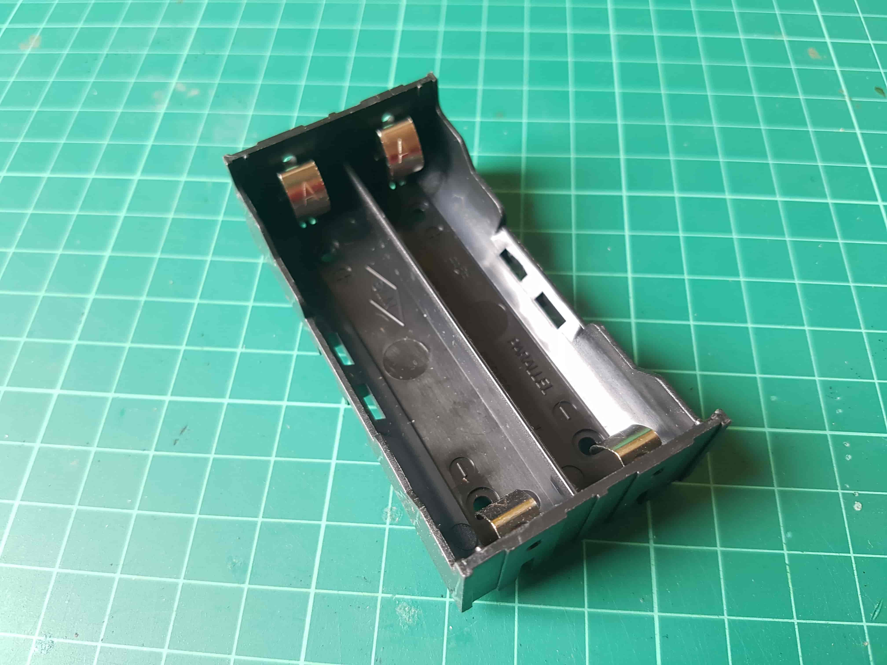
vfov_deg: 53.1
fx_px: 666
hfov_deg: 67.3
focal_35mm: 26
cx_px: 444
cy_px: 332
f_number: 1.7
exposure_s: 1/50
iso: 100
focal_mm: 4.2
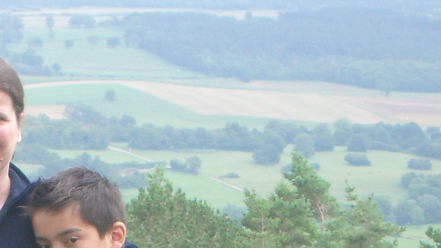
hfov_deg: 8.4
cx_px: -11
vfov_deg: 4.7
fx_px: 2971
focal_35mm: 254
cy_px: 419
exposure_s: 1/100
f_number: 4.4
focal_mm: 14.6
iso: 100
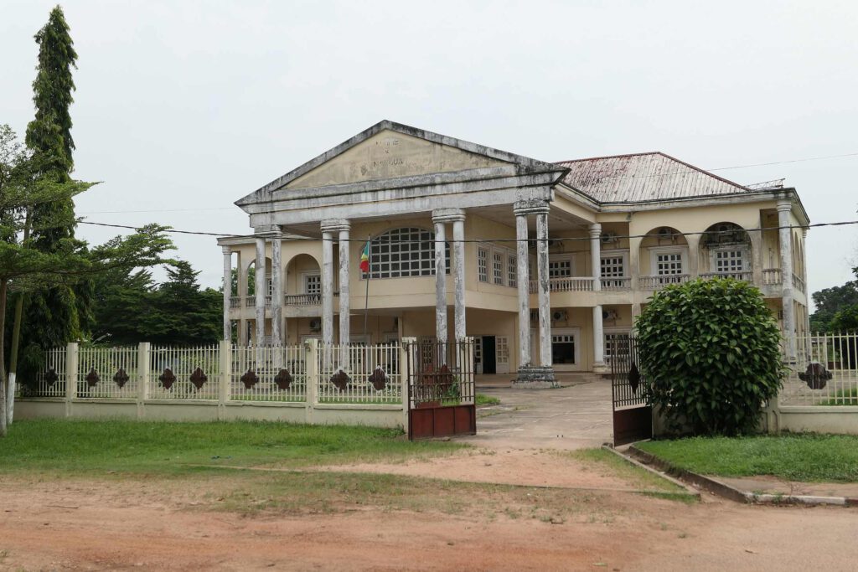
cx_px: 429
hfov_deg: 49.5
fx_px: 930
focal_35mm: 39
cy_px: 286
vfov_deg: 34.2
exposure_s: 1/1600
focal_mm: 14.2
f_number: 2.8
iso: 125
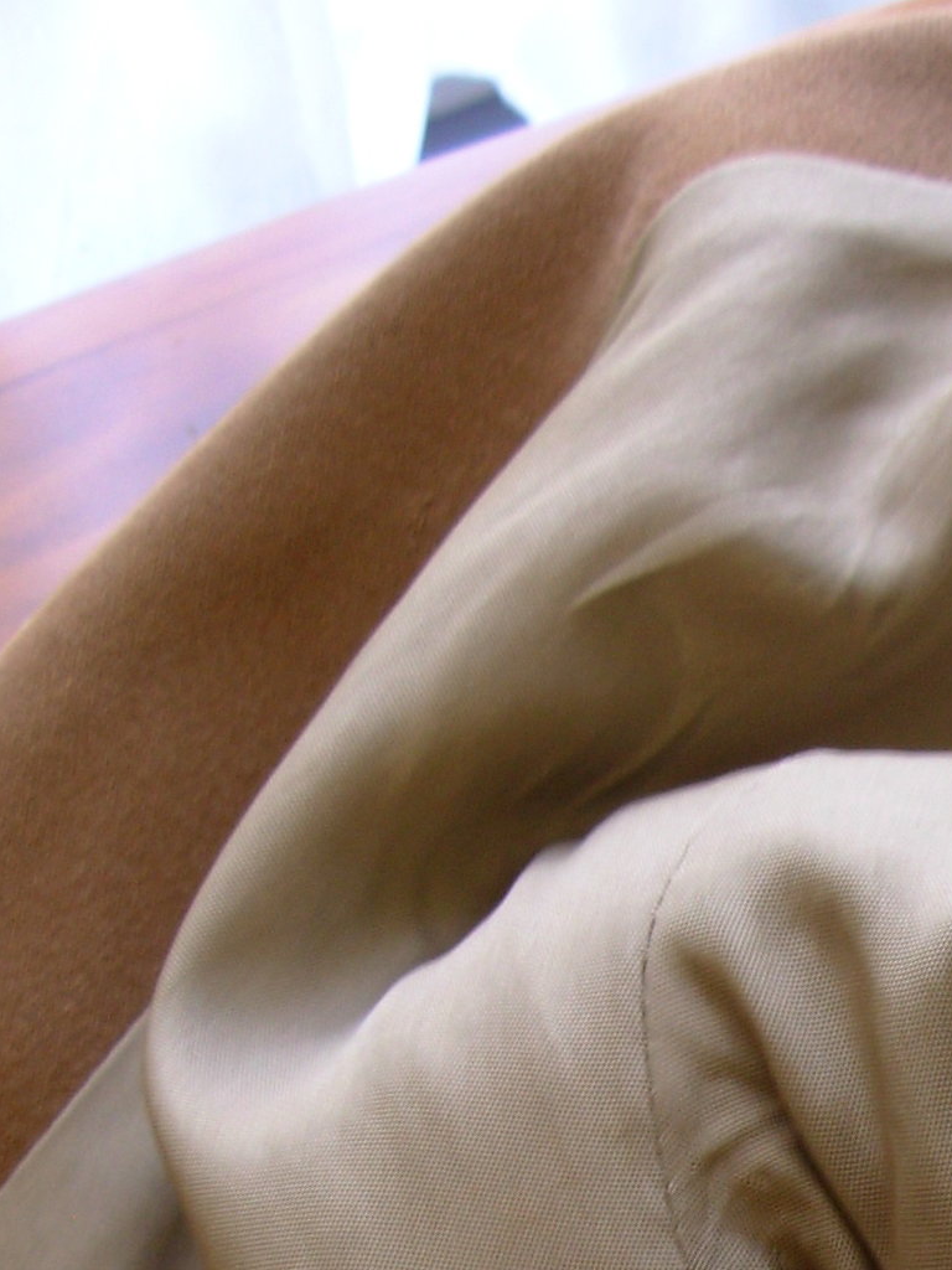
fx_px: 3484
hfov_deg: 15.0
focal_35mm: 95
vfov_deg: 19.7
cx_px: 1128
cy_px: 1409
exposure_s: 1/7.3
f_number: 2.9
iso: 50
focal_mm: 6.3
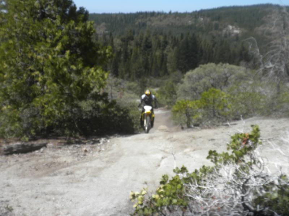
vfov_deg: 28.0
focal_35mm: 52
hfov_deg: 36.8
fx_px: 434
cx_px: 144
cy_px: 108
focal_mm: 9.1
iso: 64
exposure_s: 1/583
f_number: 4.3
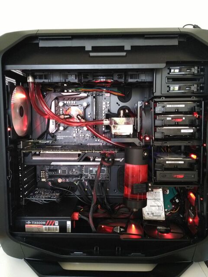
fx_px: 224
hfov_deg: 49.7
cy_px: 138
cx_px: 104
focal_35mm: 28
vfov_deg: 63.4
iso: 409
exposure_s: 1/30
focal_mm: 2.96
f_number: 2
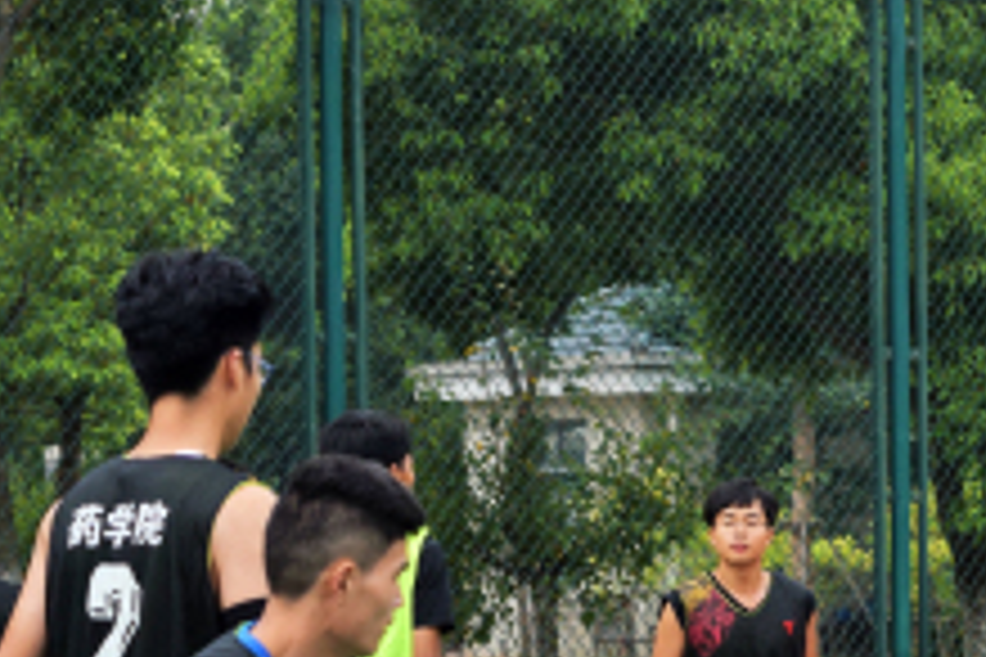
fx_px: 6200
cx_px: 950
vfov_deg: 6.0
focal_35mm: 226
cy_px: 842
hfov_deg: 9.0
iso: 450
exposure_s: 1/1000
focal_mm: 55
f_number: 5.6
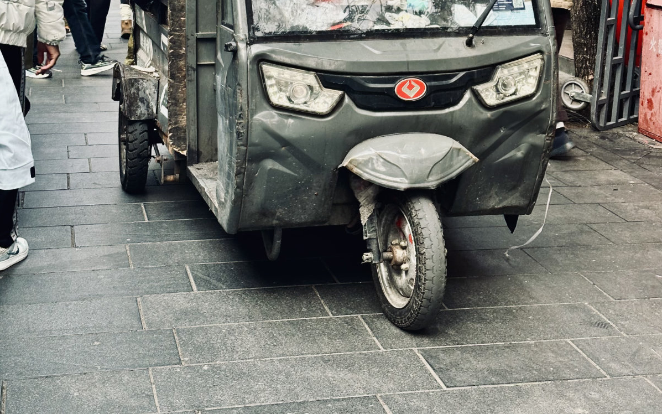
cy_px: -8
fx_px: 1227
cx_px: 331
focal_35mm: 68
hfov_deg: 30.2
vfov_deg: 18.6
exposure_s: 1/484
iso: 64
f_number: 1.8
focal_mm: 6.9
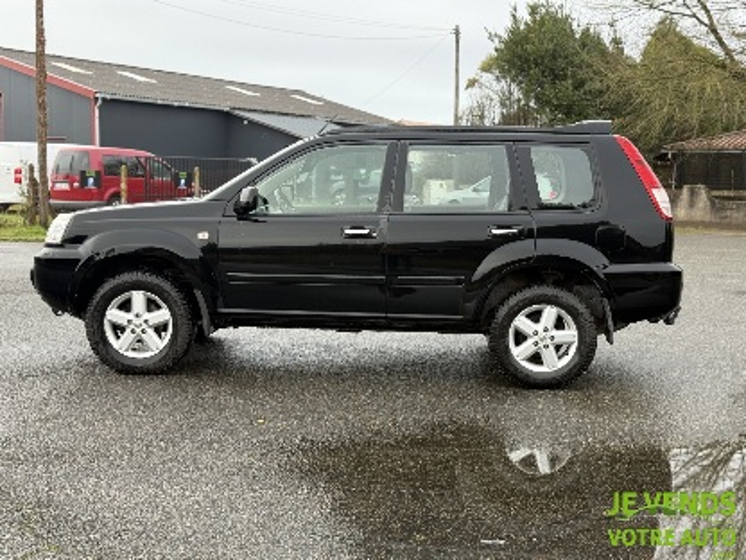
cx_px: 373
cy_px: 280
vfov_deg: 30.3
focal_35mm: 48
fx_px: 1034
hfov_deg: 39.7
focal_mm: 6.76
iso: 64
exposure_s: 1/237
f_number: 1.78
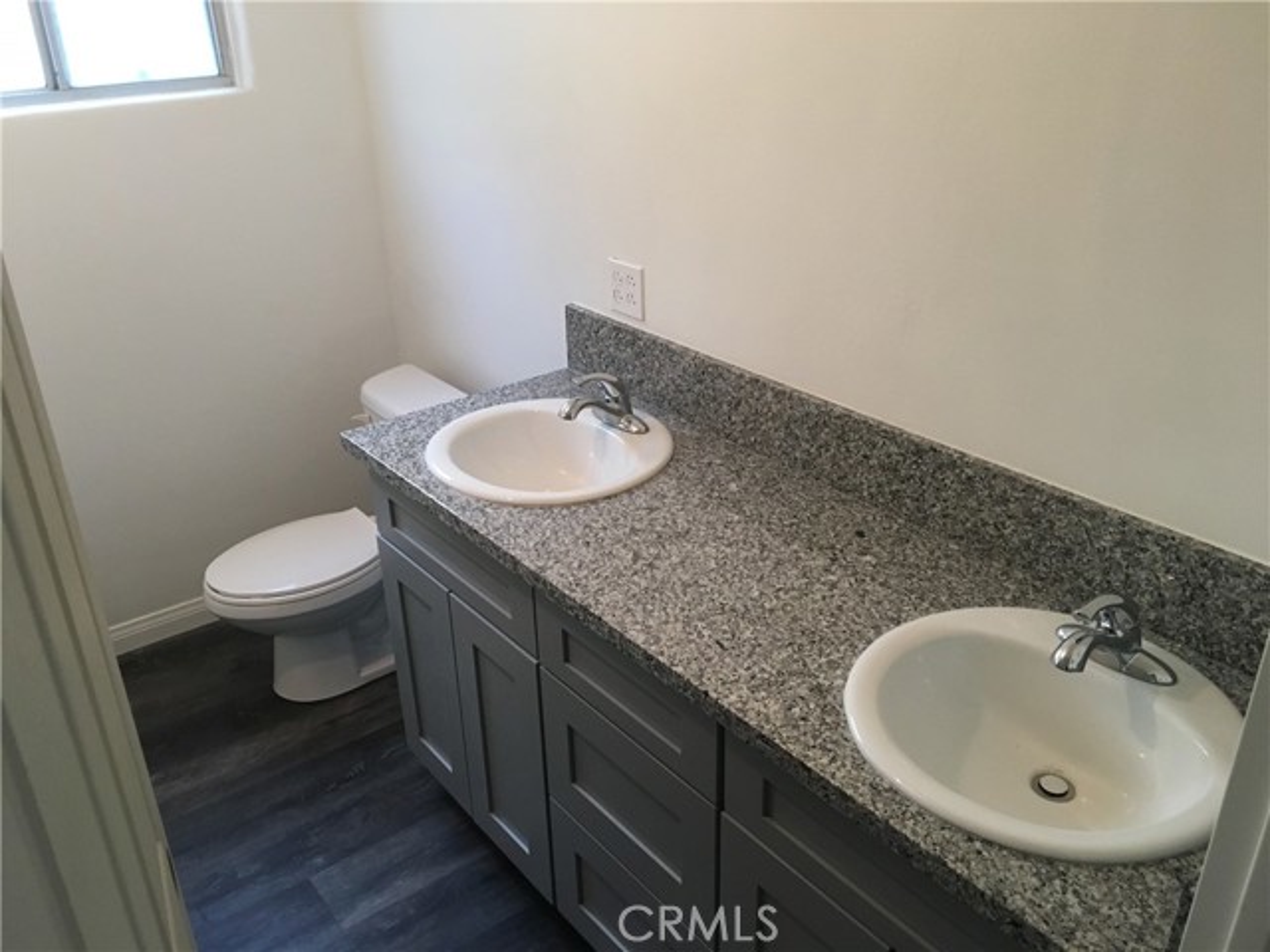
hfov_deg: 61.7
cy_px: 476
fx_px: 1064
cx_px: 635
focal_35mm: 29
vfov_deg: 48.2
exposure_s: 1/30
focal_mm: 4.15
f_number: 2.2
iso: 160
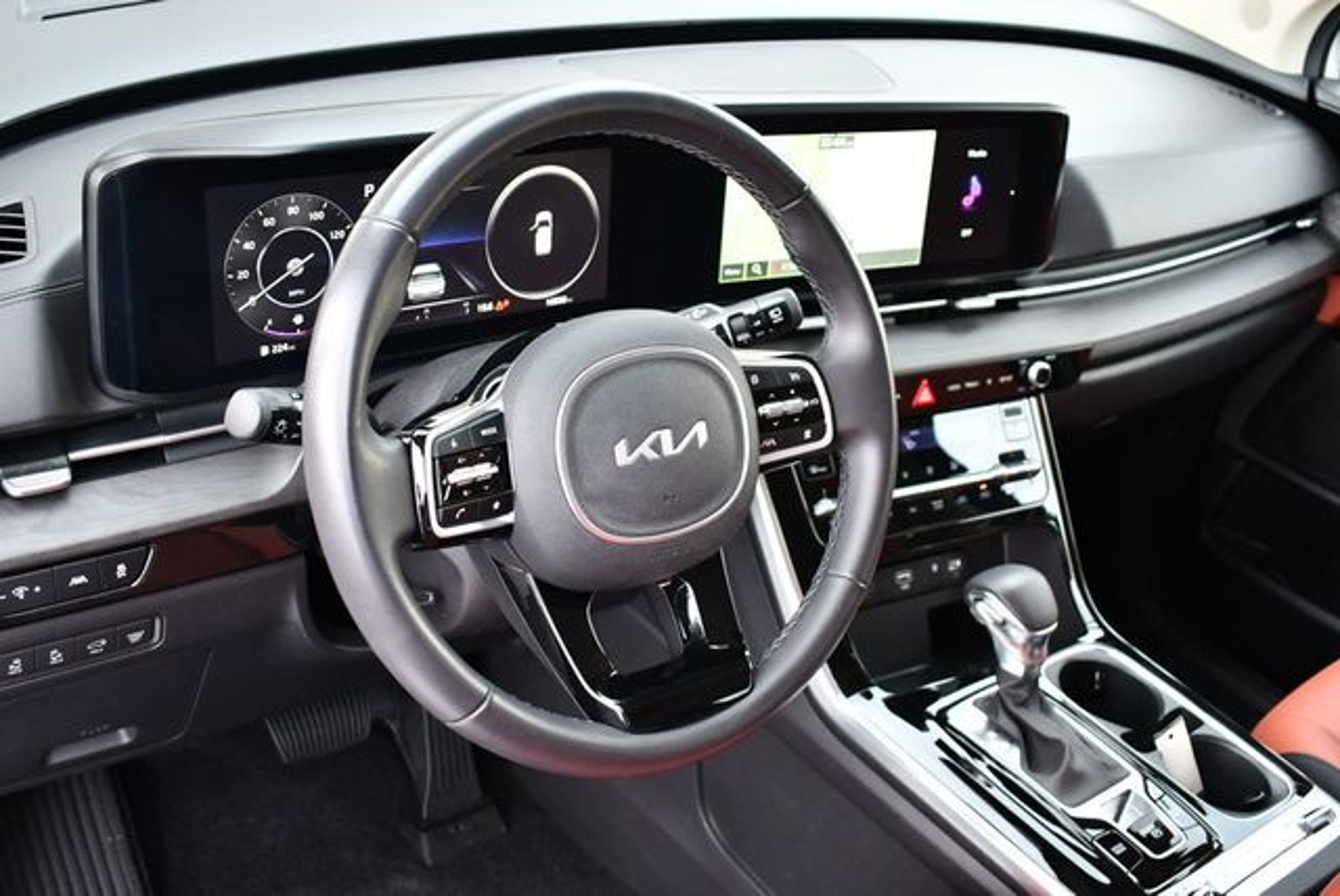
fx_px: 1490
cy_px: 448
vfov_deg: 33.5
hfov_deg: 48.4
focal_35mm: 40
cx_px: 670
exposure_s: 1/160
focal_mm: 20
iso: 800
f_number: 3.5
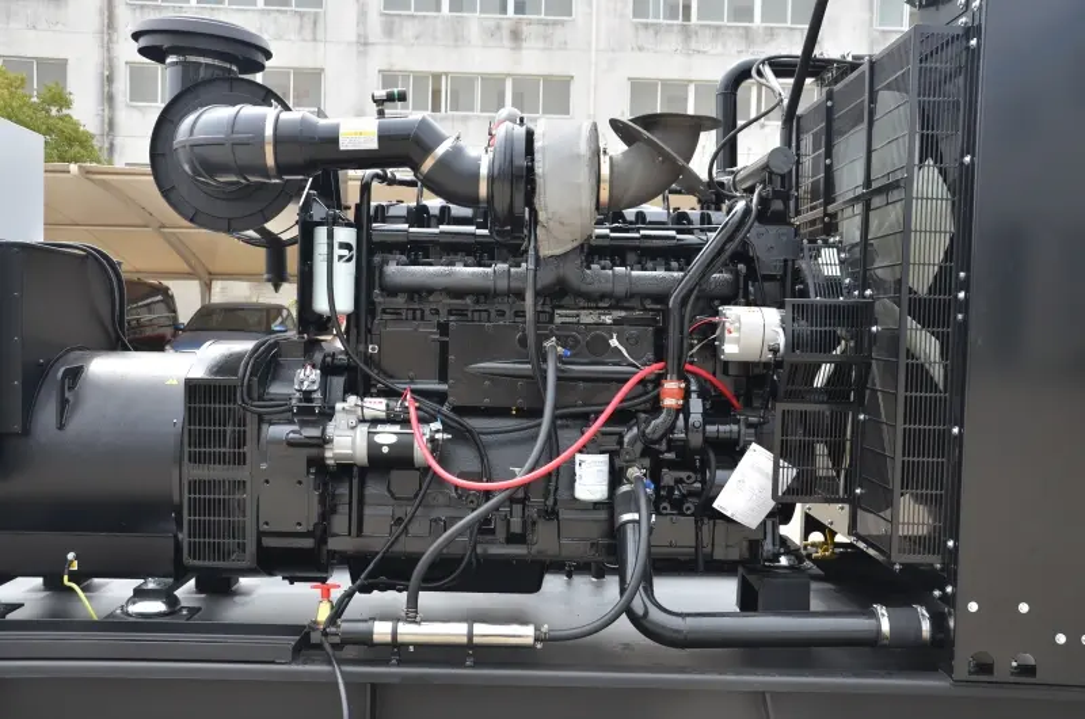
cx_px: 542
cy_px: 360
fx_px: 1083
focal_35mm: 36
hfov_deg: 53.2
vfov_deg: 36.7
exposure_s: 1/160
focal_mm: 24
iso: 100
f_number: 6.3
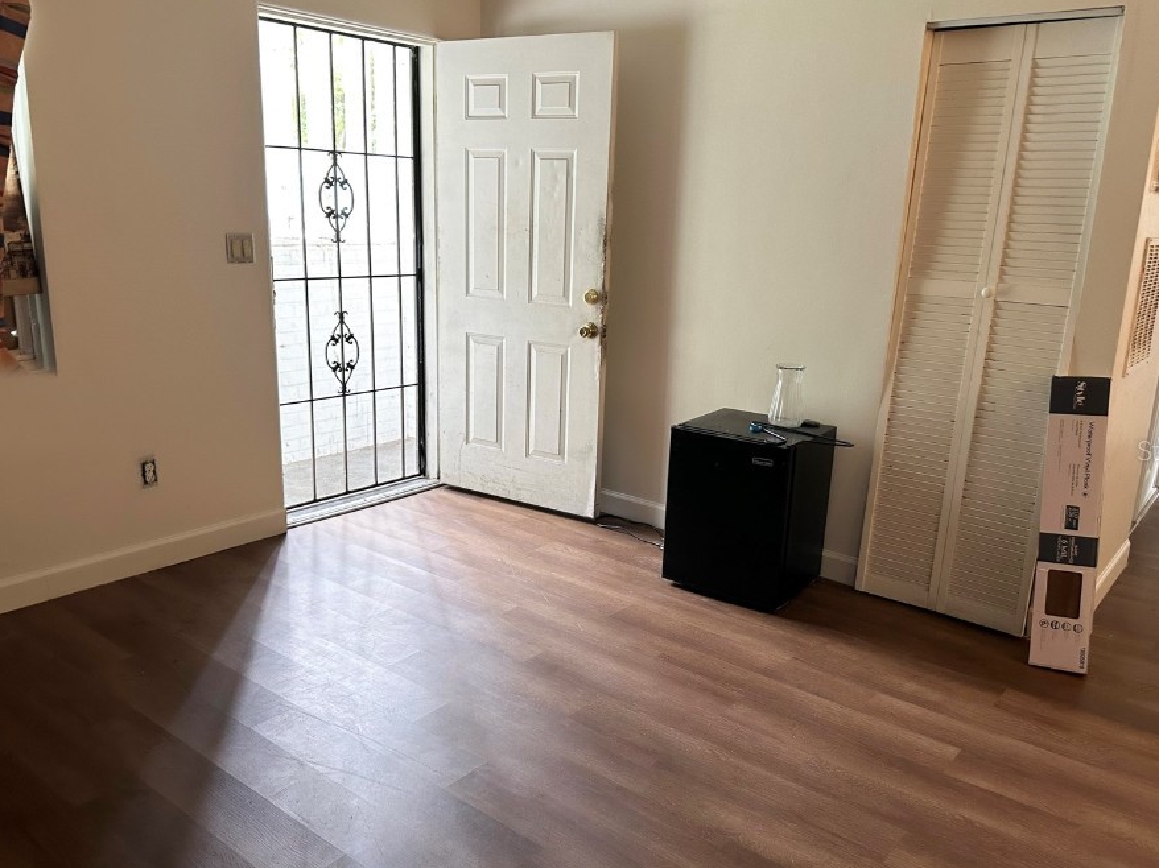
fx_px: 937
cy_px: 450
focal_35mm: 28
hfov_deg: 63.5
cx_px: 586
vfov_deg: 49.7
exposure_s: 1/60
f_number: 1.78
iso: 250
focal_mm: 6.86
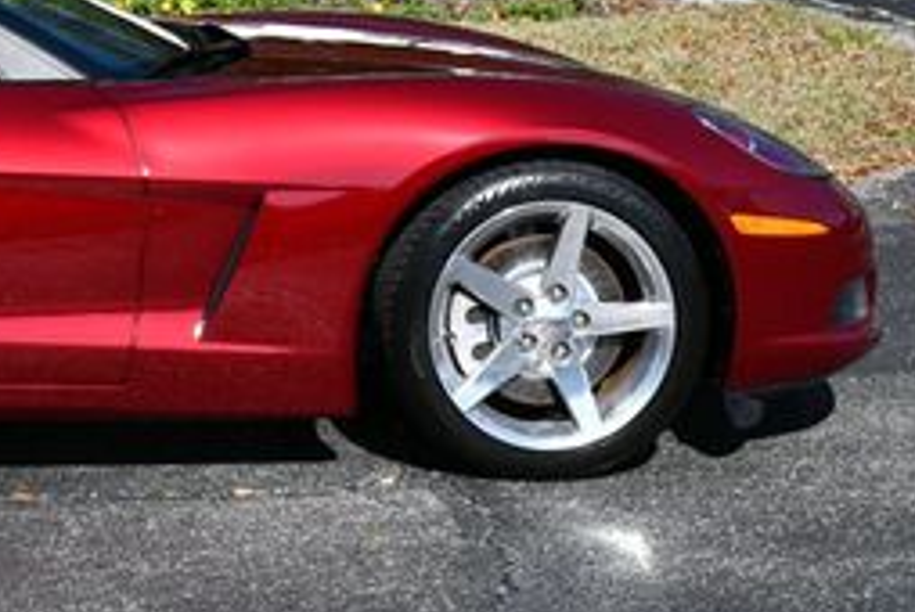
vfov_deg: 10.4
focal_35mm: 131
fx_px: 3333
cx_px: -173
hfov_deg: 15.1
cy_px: -90
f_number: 9
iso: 100
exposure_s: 1/320
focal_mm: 26
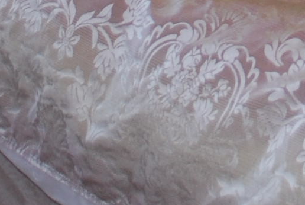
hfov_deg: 8.8
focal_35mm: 225
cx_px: 546
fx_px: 1910
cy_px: -470
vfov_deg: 5.6
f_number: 3.8
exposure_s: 1/125
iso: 180
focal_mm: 20
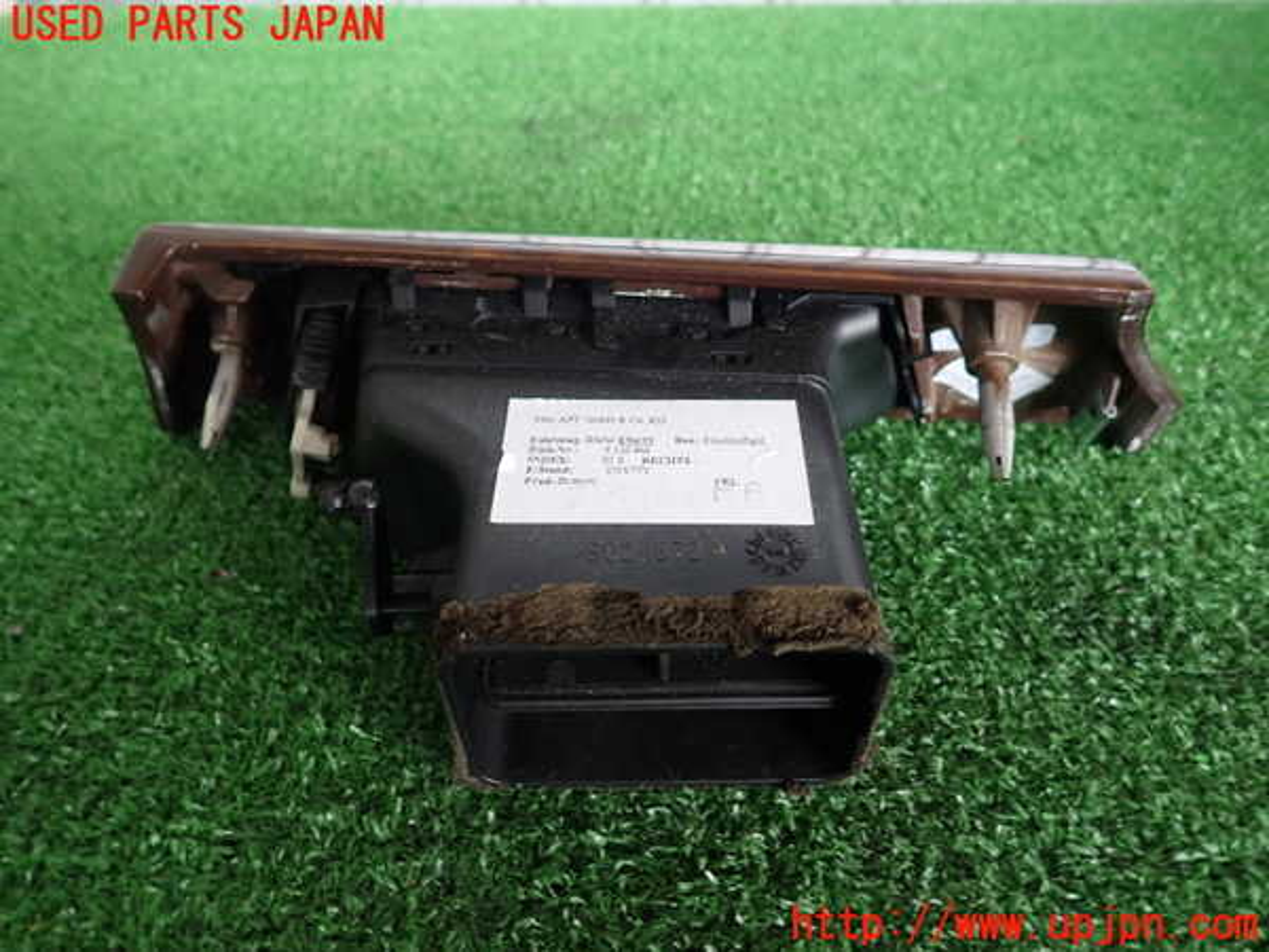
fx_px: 916
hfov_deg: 69.4
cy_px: 476
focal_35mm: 25
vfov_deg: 54.9
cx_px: 634
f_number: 2
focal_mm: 4.5
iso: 200
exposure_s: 1/30
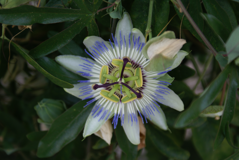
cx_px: 120
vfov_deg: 13.1
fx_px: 698
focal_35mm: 105
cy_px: 80
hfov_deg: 19.4
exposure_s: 1/125
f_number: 5.6
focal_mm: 70
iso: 100
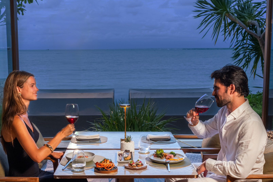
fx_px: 387
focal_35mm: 51
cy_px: 111
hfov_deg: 38.9
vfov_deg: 26.4
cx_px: 131
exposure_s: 1/100
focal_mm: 21.3
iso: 1250
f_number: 5
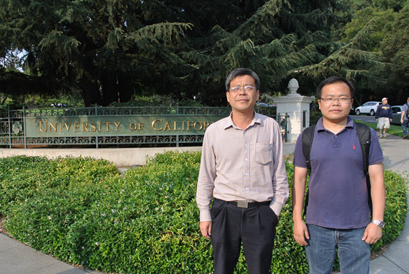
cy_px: 137
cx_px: 204
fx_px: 307
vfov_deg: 48.1
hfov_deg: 67.3
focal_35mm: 27
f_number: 4.5
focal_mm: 10
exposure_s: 1/320
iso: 100
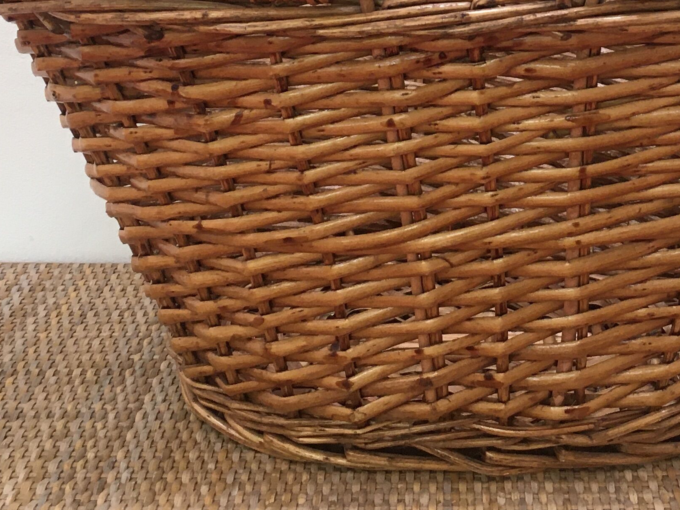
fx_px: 1414
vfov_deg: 19.6
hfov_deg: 26.6
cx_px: 524
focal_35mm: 72
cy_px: -51
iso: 80
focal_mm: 4.15
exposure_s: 1/33
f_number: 2.2
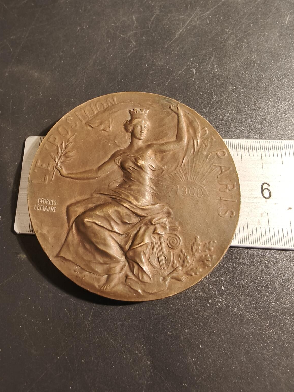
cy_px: 226
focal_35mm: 27
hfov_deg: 51.2
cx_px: 167
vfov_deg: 65.0
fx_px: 306
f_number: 2
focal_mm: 2.32
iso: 200
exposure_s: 1/50
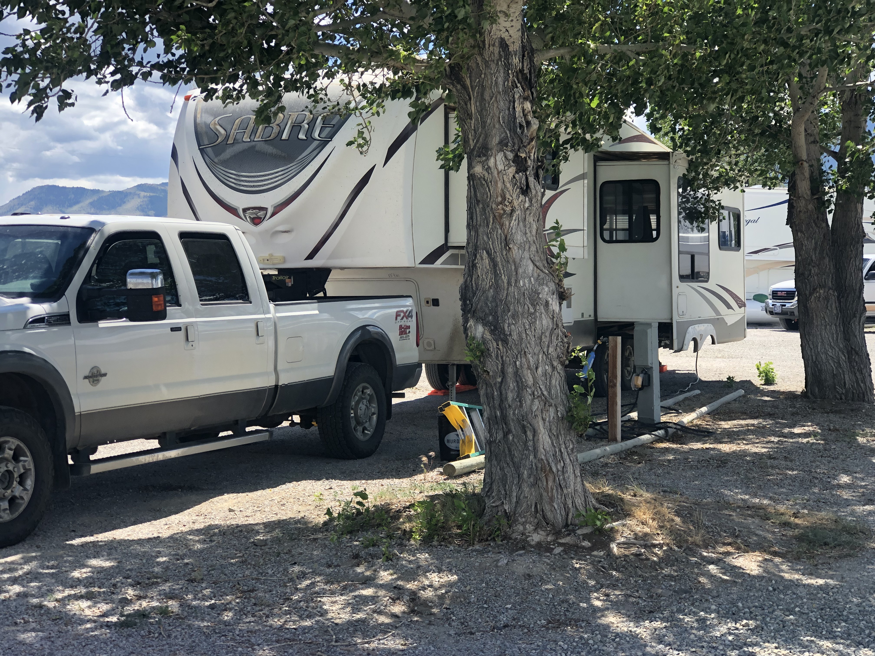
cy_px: 328
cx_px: 438
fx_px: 1441
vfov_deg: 25.7
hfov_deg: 33.8
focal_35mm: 57
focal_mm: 6.6
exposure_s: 1/445
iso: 20
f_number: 2.8
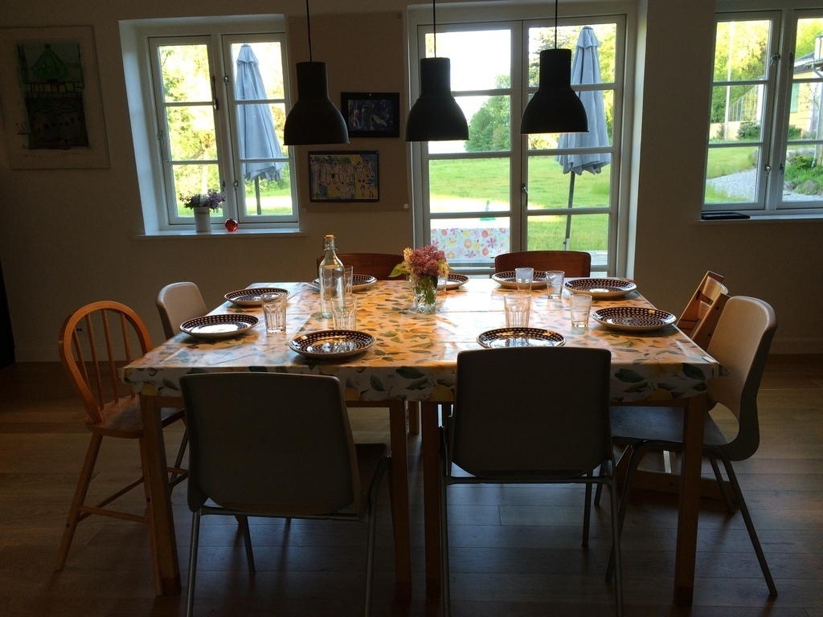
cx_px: 412
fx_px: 689
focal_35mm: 29
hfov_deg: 61.7
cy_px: 308
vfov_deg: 48.2
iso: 50
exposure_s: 1/50
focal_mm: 4.15
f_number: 2.2
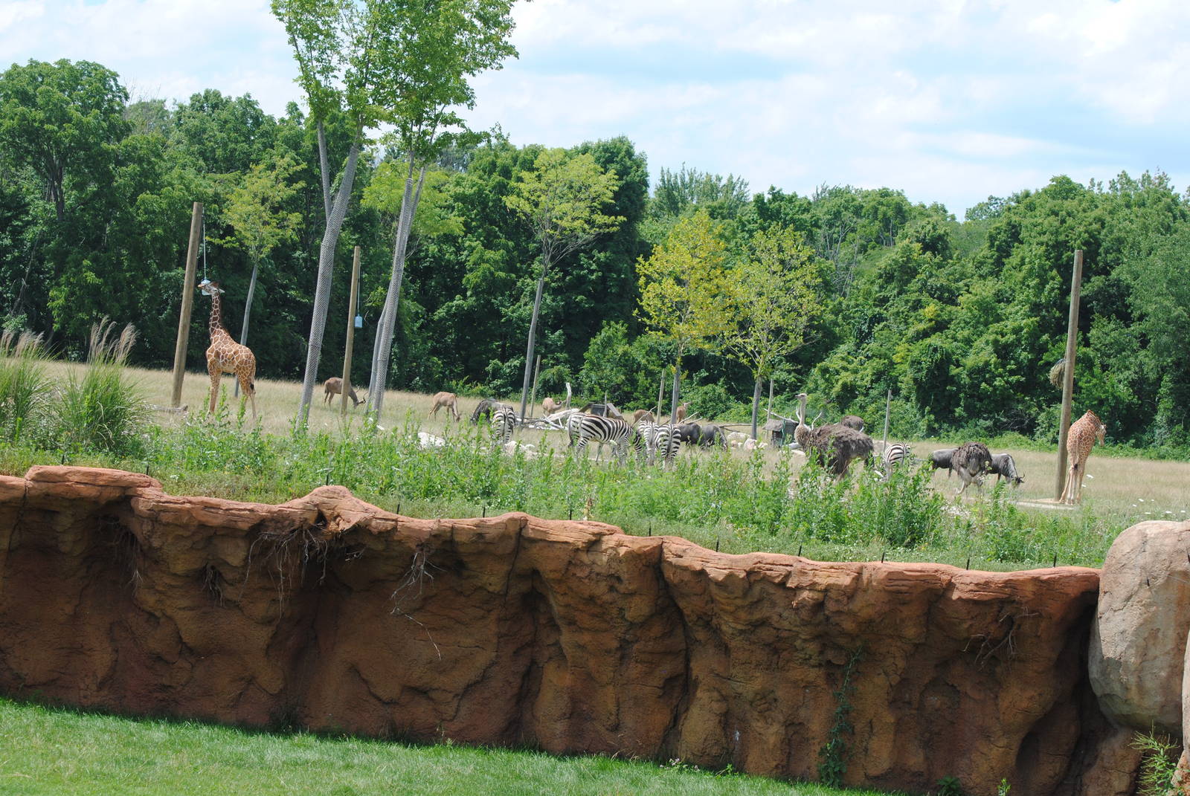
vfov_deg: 13.1
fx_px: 3475
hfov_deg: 19.4
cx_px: 595
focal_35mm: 105
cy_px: 398
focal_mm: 70
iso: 200
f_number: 5.6
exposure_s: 1/500
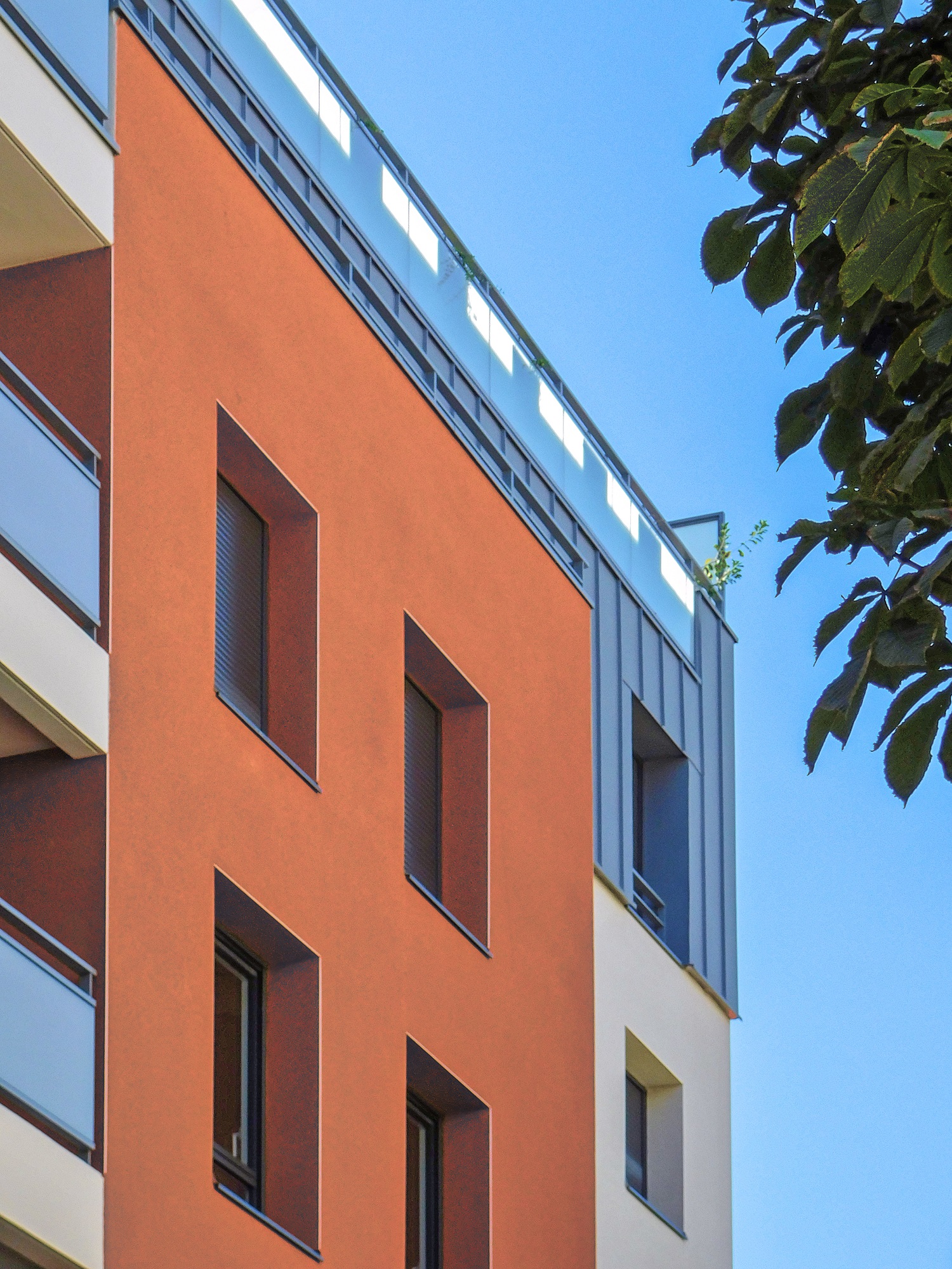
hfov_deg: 12.9
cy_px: 634
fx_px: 4217
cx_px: 476
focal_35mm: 115
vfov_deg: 17.1
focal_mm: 20.3
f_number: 4.8
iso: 125
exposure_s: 1/320
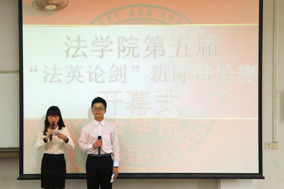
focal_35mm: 147
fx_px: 1160
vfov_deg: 9.3
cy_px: 94
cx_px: 142
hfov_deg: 14.0
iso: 1100
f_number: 6.3
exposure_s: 1/100
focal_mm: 98
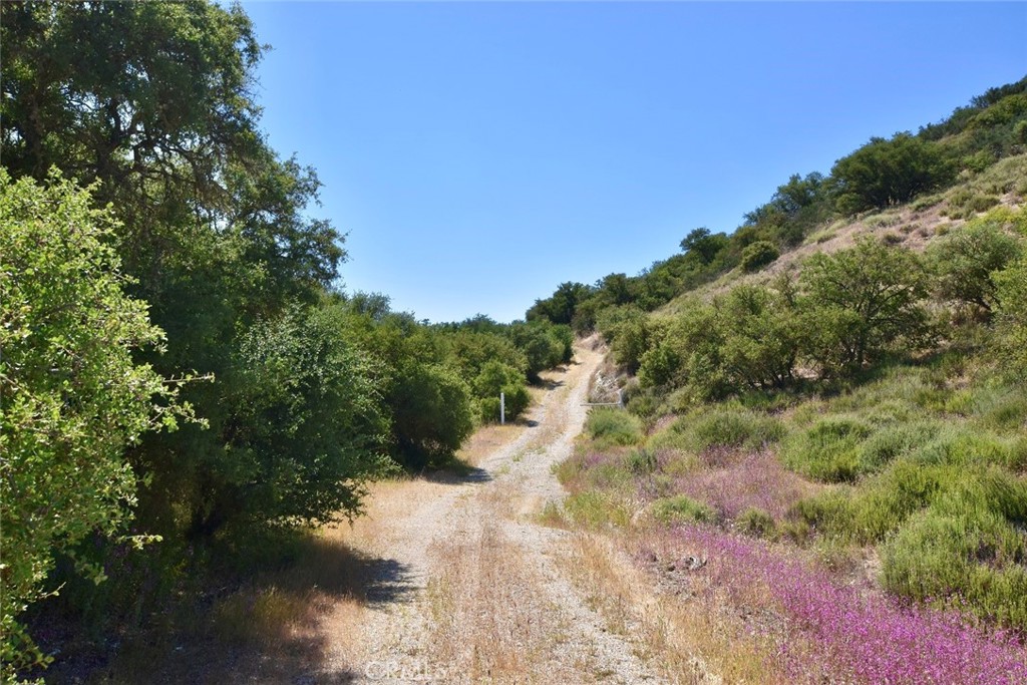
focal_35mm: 30
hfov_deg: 61.9
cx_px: 514
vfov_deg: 43.6
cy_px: 342
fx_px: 856
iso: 400
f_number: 11
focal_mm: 20
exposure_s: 1/400
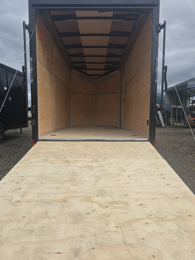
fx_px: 173
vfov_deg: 73.9
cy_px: 130
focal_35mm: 23
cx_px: 98
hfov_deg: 58.9
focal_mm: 6.3
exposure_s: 1/761
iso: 12
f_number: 1.7
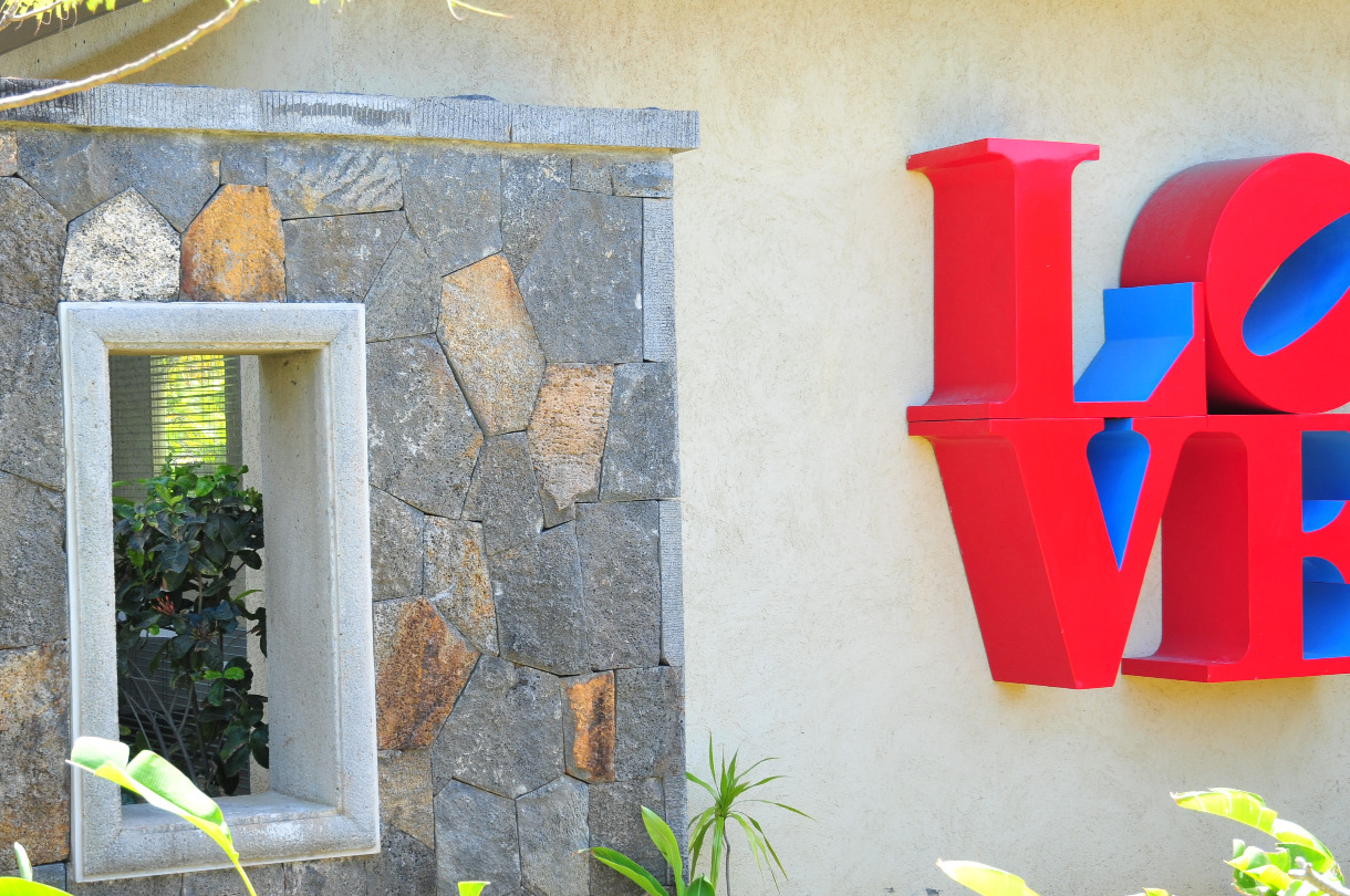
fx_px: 2846
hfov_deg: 26.7
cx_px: 590
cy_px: 494
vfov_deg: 17.9
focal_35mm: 76
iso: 200
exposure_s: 1/80
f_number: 5.6
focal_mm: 38
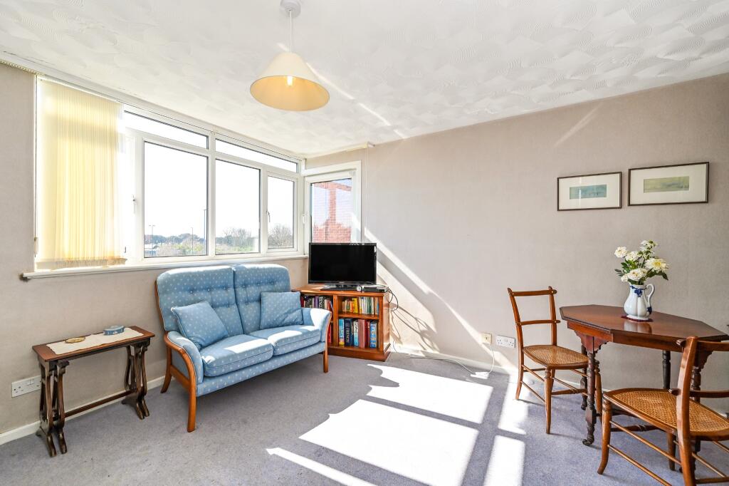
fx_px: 283
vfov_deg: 81.2
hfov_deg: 104.3
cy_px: 243
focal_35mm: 14
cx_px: 364
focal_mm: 14
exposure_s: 1/200
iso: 400
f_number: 9
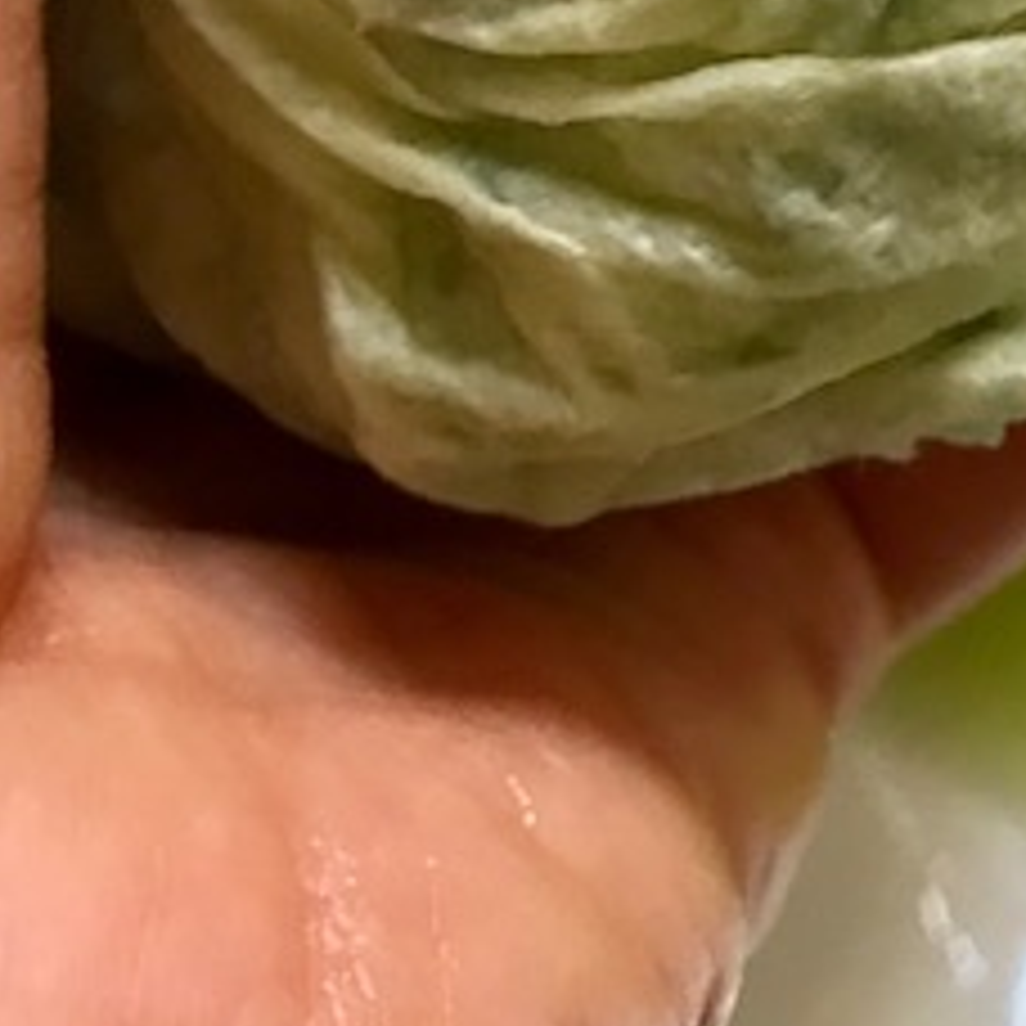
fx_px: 2917
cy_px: -144
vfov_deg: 19.0
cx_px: 1436
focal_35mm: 87
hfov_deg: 18.2
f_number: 1.8
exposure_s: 1/15
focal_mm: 3.99
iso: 40
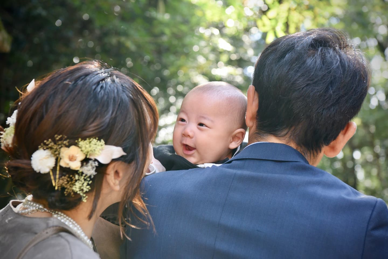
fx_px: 755
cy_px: 130
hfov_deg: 28.8
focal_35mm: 70
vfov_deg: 19.5
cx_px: 194
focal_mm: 70
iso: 1250
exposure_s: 1/320
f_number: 5.6
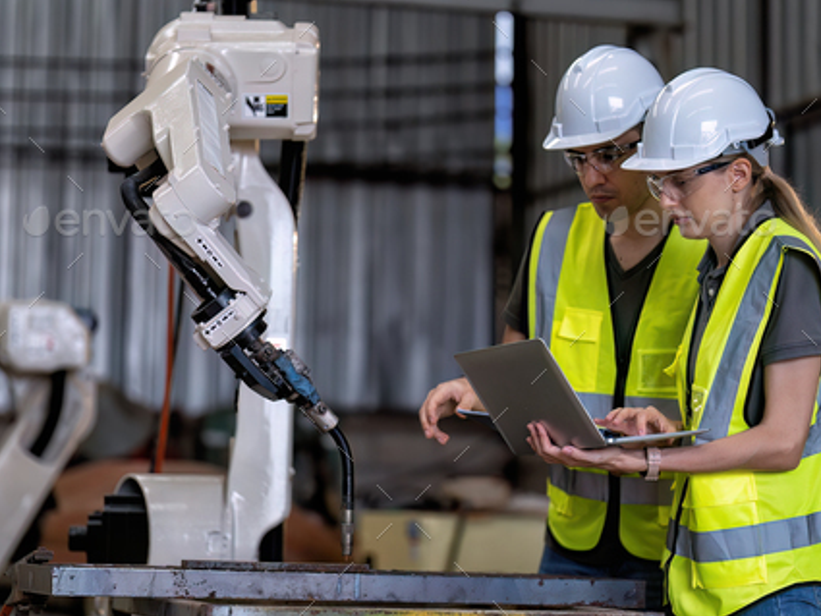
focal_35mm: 100
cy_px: 312
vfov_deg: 14.8
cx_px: 394
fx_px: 2372
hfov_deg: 19.6
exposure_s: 1/640
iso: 100
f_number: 1.2
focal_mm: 50
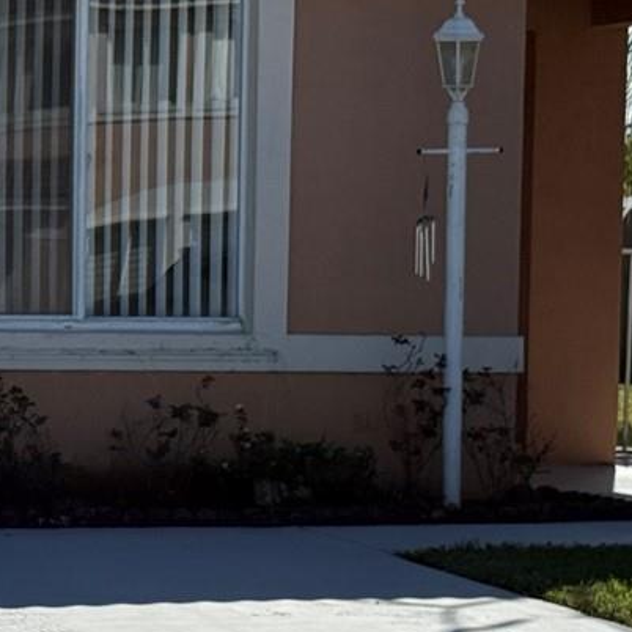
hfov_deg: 10.2
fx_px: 3491
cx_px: -61
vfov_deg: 10.3
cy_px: 453
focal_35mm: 169
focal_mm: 6.76
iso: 80
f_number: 1.78
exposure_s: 1/11364
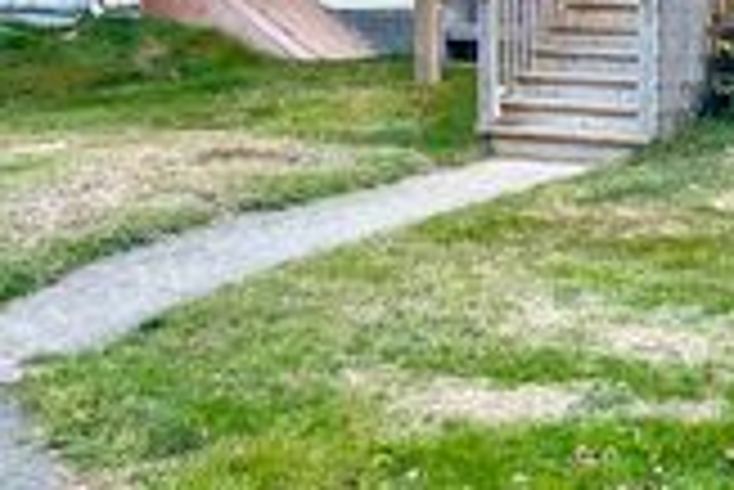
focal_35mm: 83
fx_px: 1694
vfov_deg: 15.9
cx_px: 401
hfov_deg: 24.4
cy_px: -83
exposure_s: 1/59
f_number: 1.5
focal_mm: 5.7
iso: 200
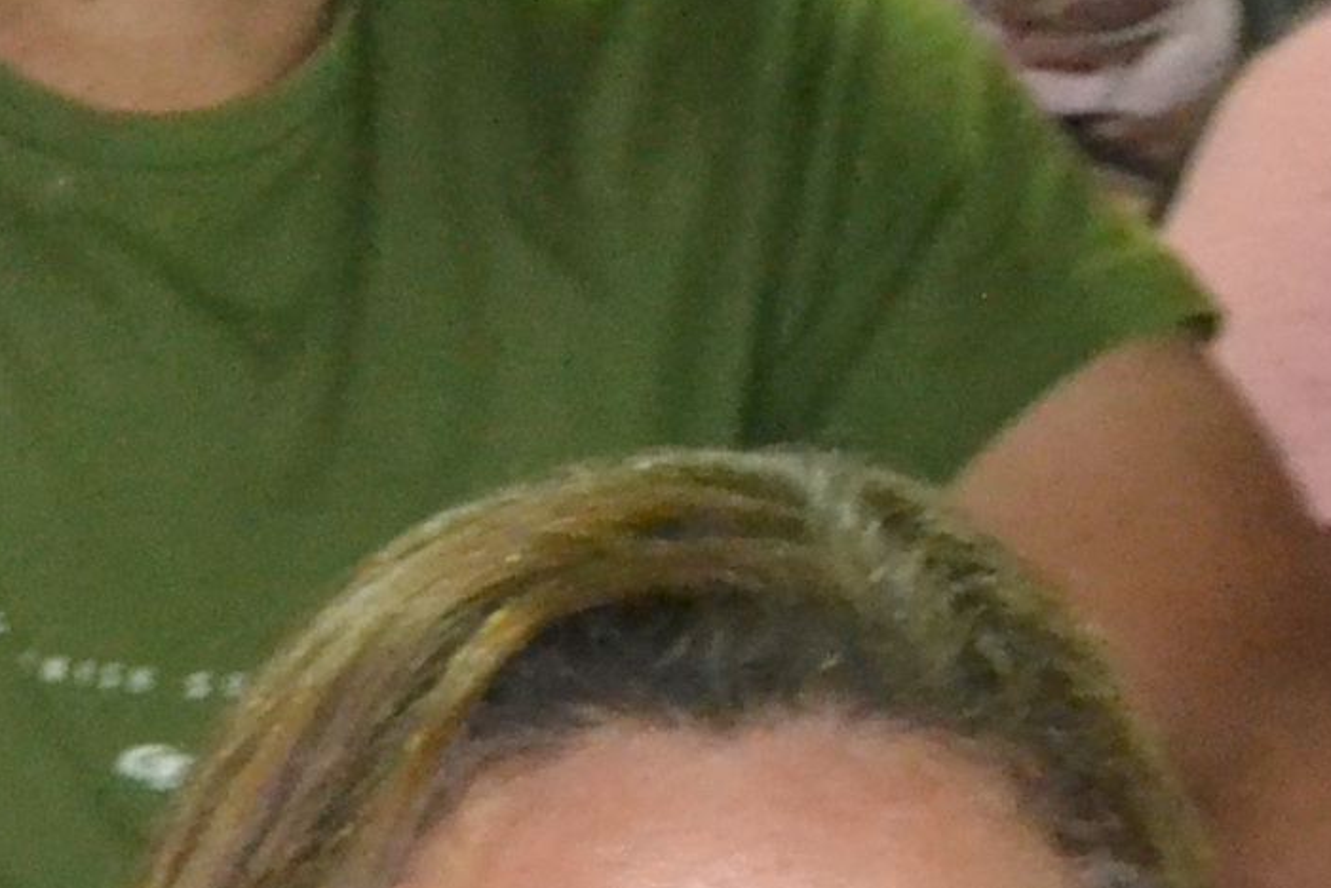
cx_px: -1751
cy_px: 2453
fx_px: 11685
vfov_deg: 4.2
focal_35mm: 316
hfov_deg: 6.3
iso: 3200
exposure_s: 1/60
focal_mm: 32
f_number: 4.2
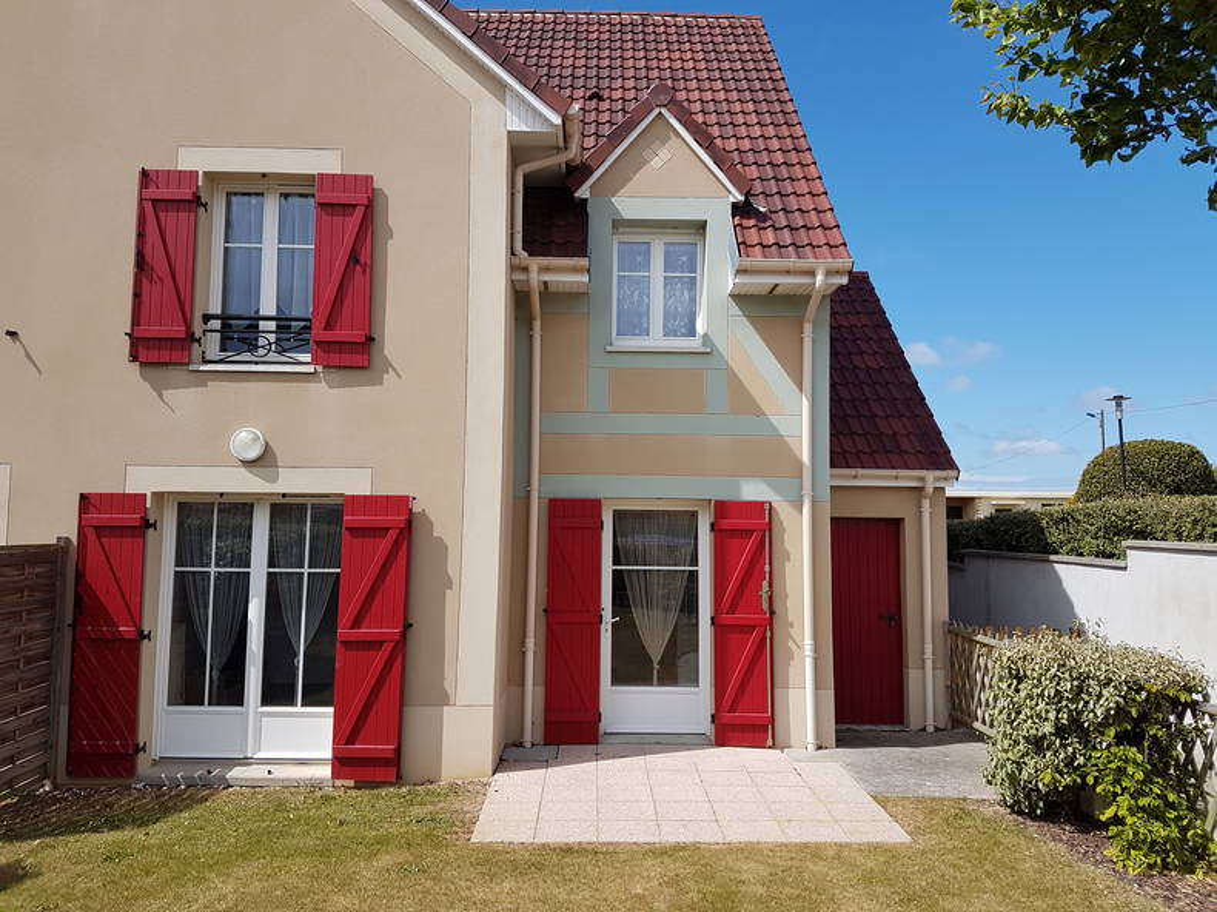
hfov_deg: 67.3
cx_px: 608
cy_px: 456
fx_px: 914
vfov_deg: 53.0
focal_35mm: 26
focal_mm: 4.2
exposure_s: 1/2152
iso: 40
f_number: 1.7
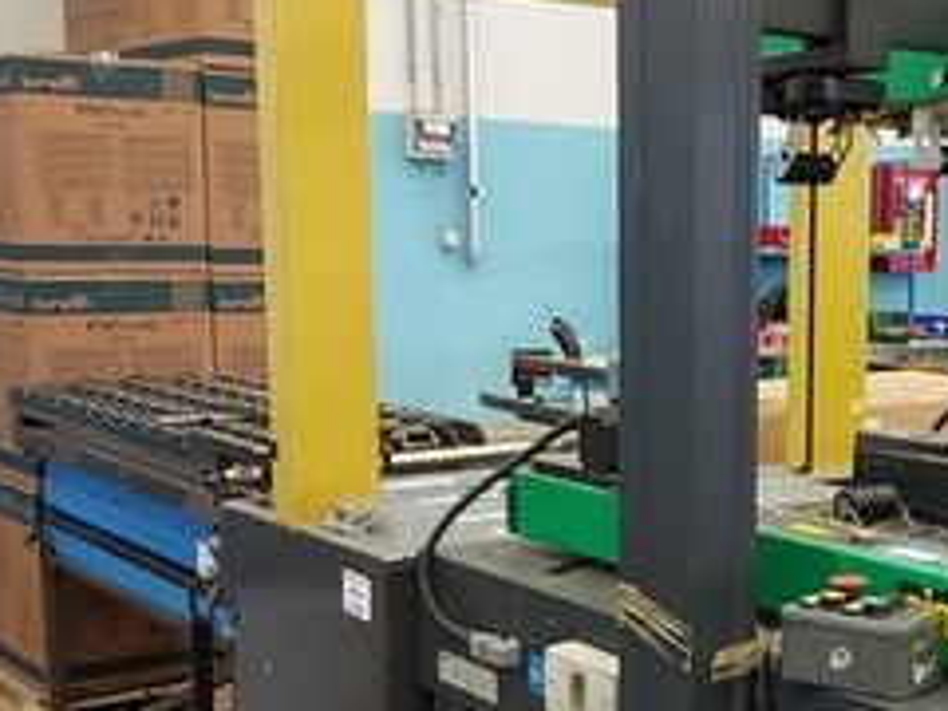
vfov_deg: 24.3
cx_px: 830
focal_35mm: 60
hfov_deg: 30.9
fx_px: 1643
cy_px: 466
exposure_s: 1/30
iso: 200
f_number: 1.8
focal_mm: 5.23
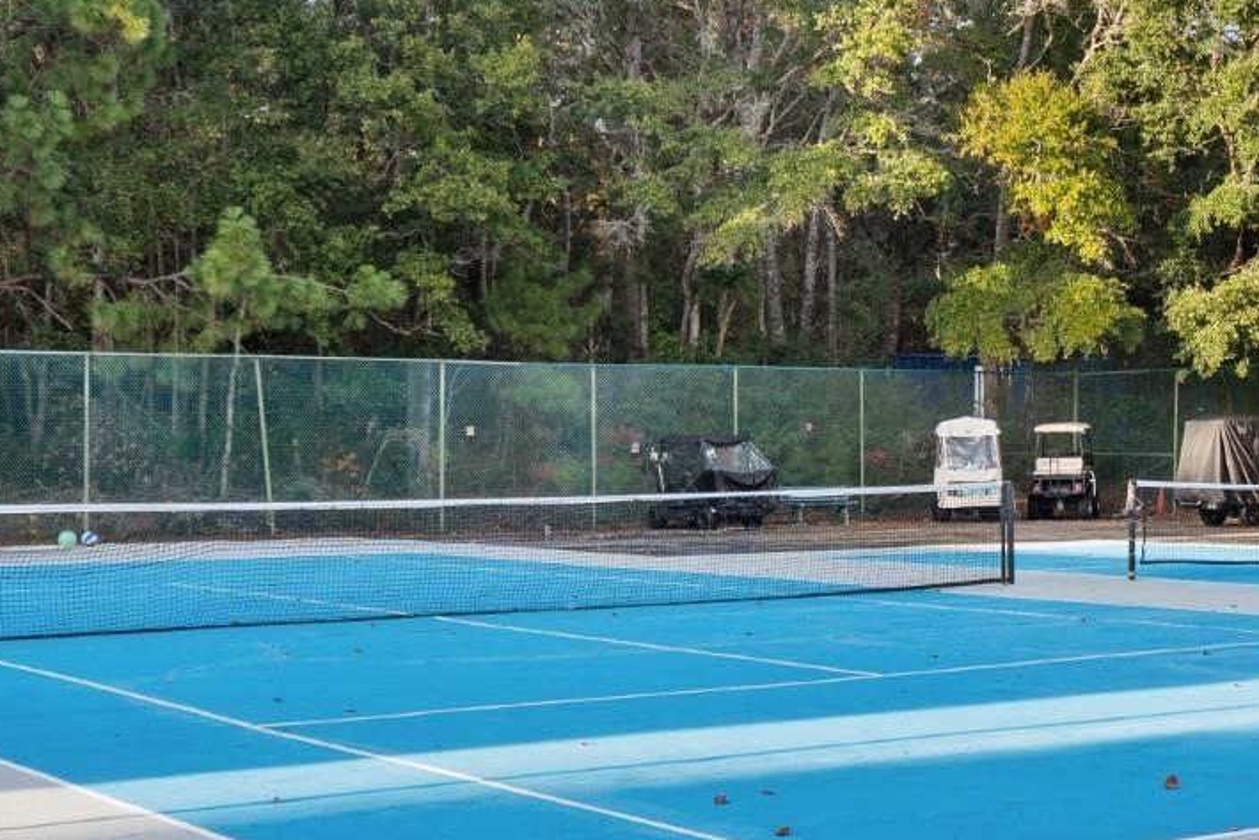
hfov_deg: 31.1
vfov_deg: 21.2
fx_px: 2239
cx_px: 872
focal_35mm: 64
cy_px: 464
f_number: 5.6
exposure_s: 1/125
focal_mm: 14
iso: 100
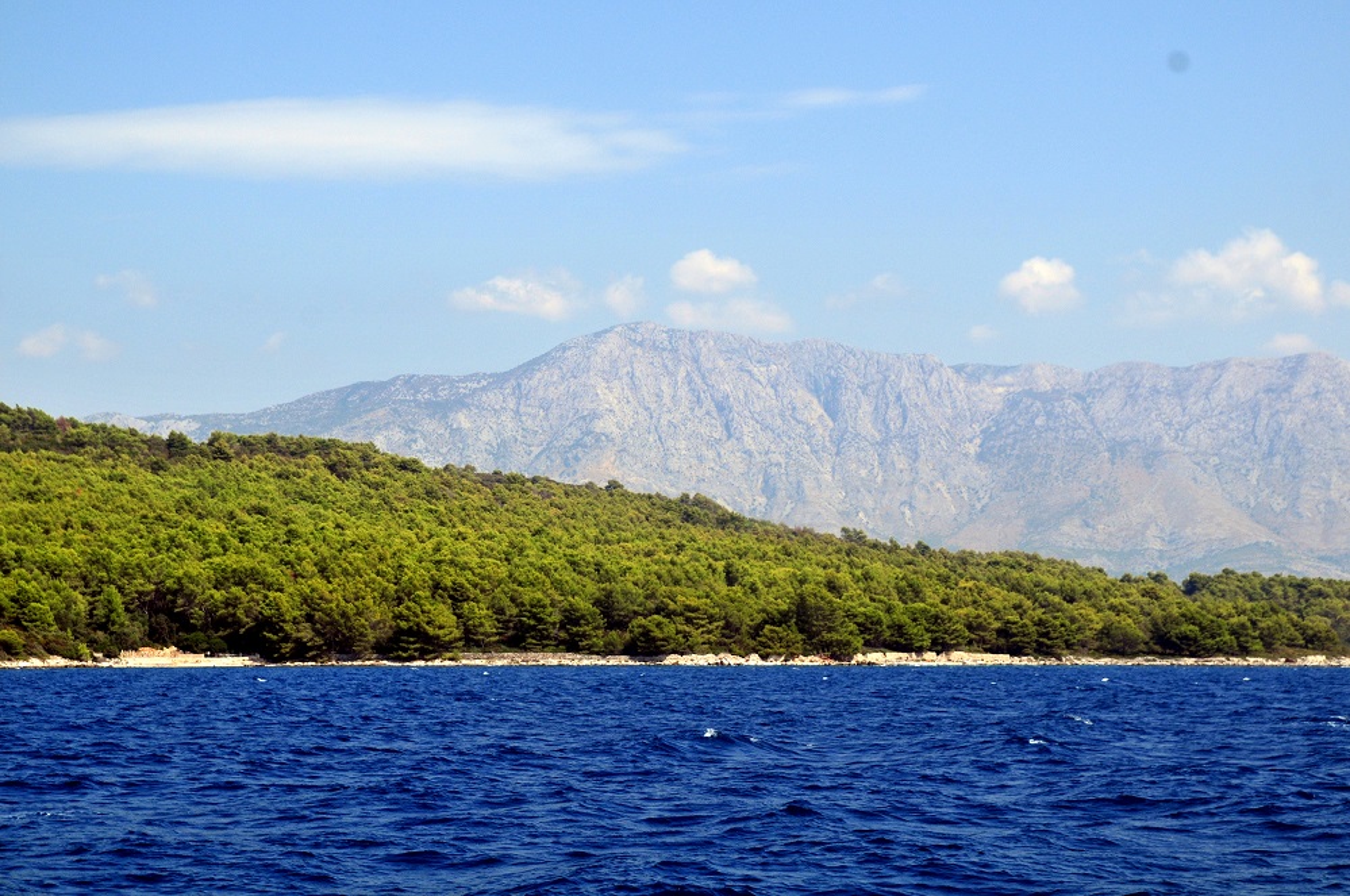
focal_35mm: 75
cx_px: 675
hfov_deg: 27.0
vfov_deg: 18.1
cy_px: 448
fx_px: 2808
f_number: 6.3
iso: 250
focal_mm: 50
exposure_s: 1/1250
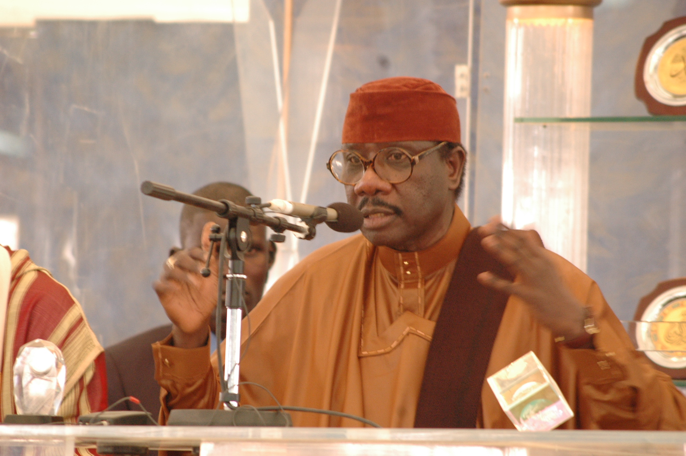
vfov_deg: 4.6
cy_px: 228
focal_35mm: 300
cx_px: 343
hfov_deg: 6.9
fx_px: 5712
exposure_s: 1/60
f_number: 5.6
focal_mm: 200
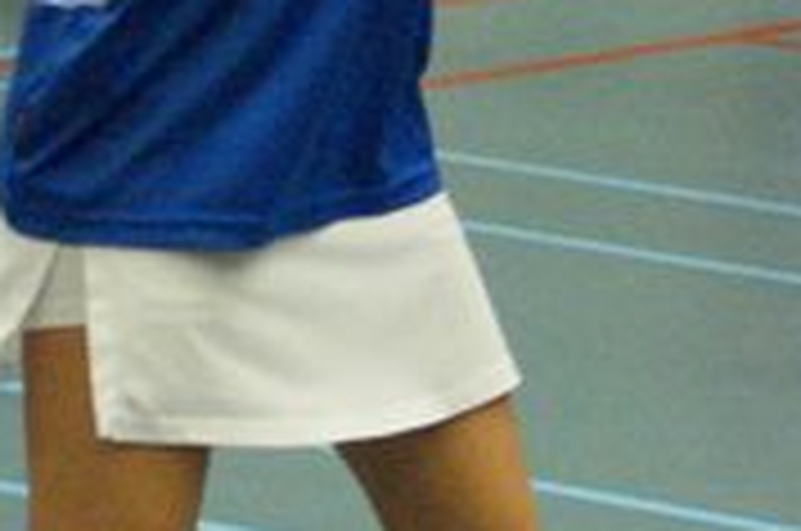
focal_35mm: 304
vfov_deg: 4.5
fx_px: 6752
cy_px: 106
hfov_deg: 6.8
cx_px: 454
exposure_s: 1/125
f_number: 2.8
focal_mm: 30
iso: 1600
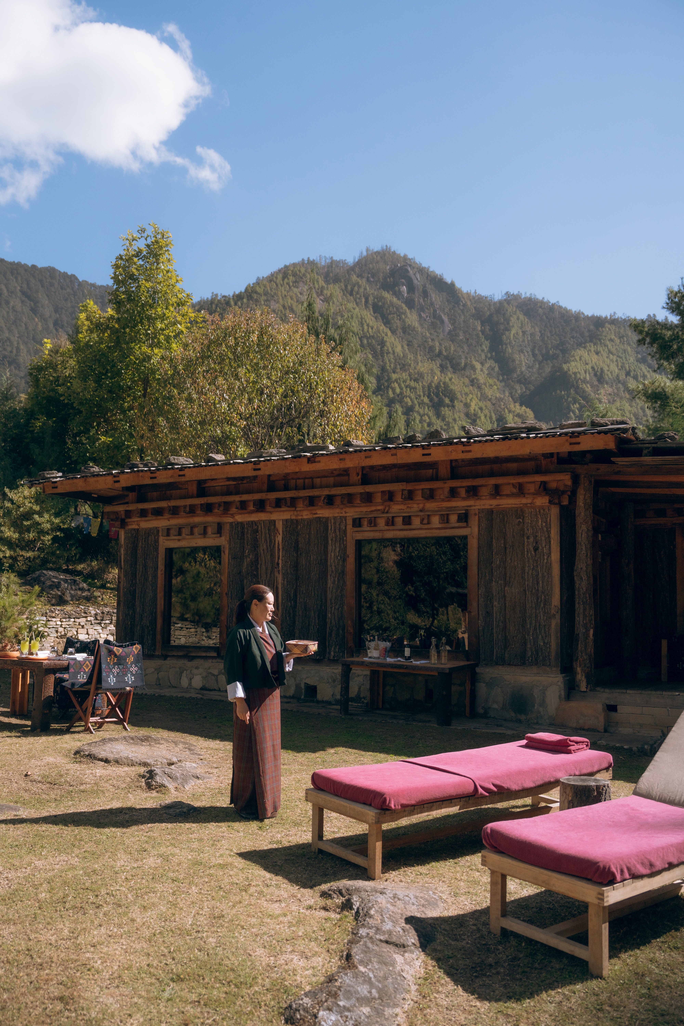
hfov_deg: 43.6
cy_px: 513
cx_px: 342
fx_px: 855
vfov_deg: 61.9
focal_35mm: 30
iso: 200
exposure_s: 1/6400
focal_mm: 30
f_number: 2.8
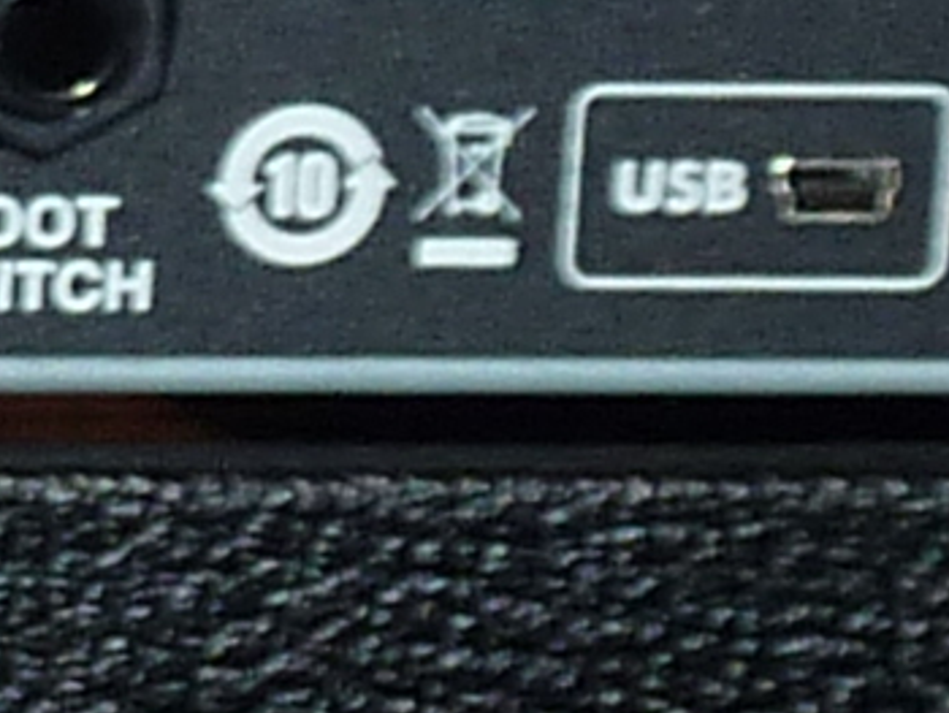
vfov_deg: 4.4
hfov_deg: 5.6
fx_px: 9218
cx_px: -1646
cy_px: 903
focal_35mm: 336
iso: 100
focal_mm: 5.3
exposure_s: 1/30
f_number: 3.5
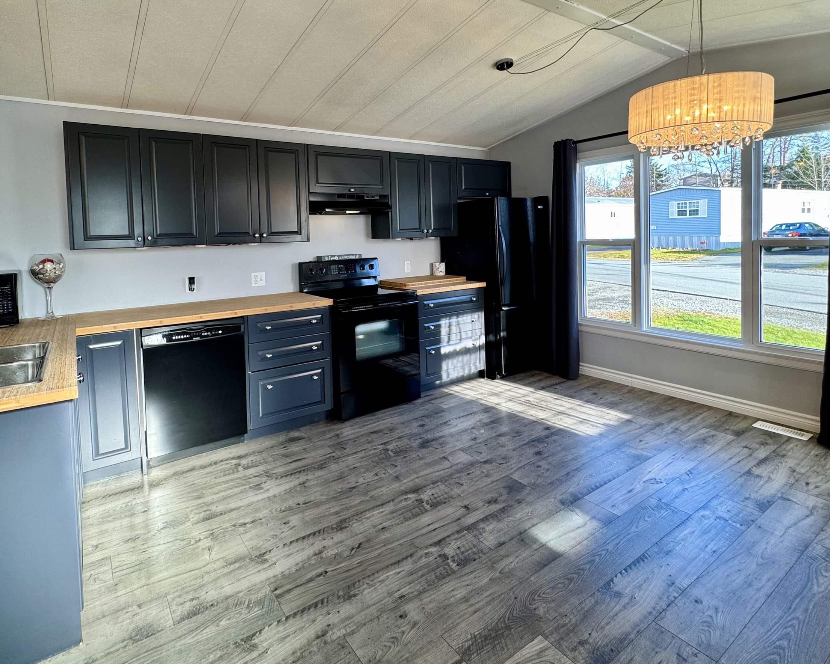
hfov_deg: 83.1
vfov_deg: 69.8
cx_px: 380
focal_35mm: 19
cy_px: 252
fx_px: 467
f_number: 2.2
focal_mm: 2.22
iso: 100
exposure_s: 1/120
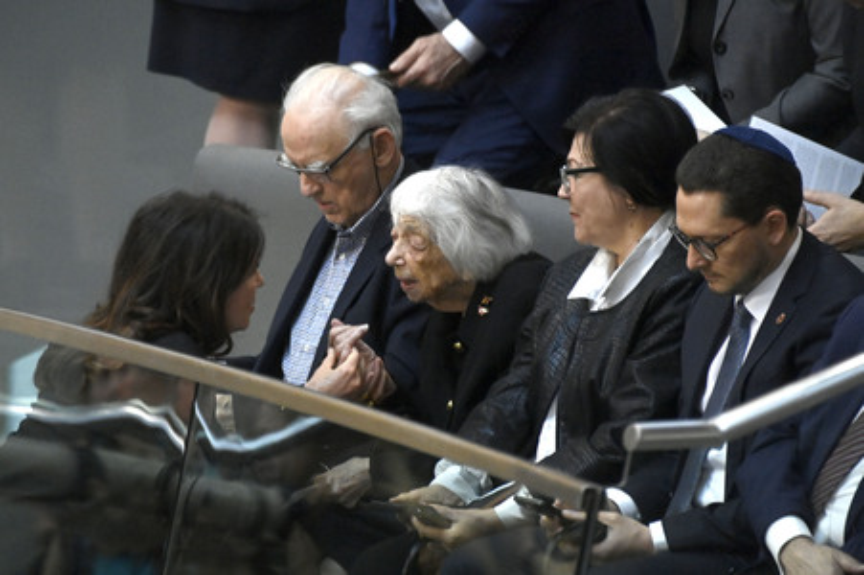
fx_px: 11991
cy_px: 288
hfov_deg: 4.1
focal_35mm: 500
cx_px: 432
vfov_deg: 2.7
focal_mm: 500
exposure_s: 1/250
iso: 8000
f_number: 5.6
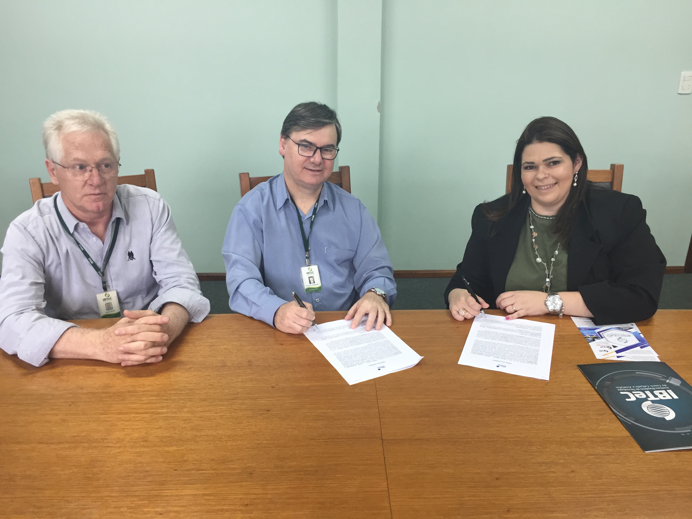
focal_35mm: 29
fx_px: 580
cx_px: 346
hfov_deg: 61.7
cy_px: 260
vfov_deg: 48.2
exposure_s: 1/30
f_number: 2.2
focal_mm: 4.15
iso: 80
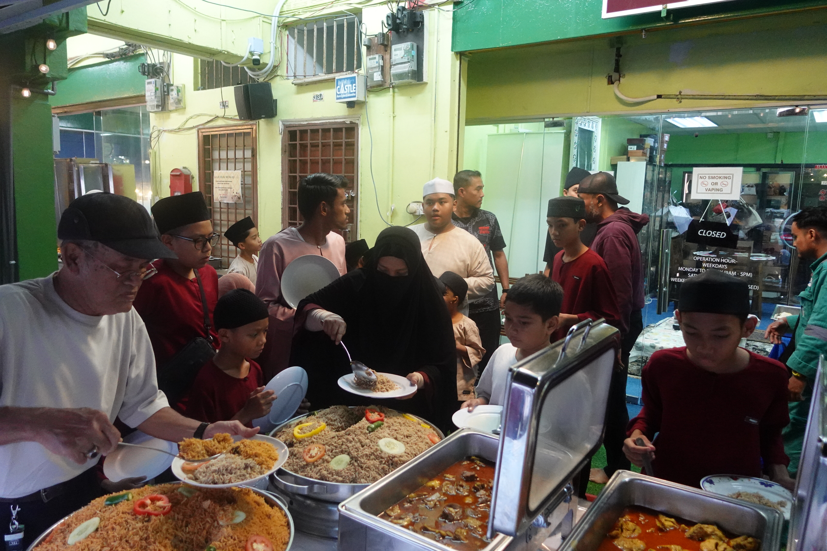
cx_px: 414
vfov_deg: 51.3
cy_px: 276
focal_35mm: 25
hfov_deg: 71.5
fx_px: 574
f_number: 2
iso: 2500
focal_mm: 9.9
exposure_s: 1/640
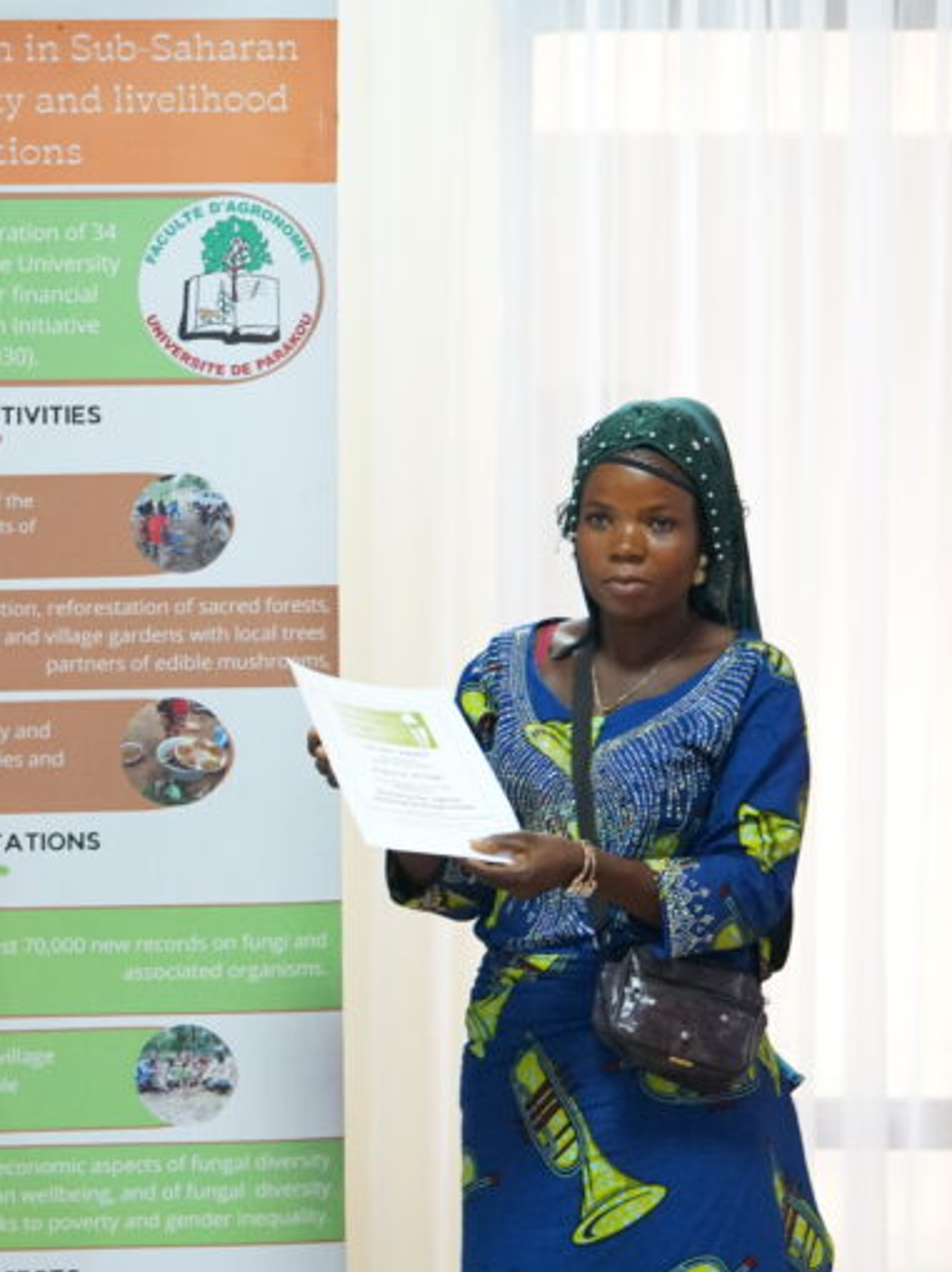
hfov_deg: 7.6
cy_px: 637
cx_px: 120
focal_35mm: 196
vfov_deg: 10.1
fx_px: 7196
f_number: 3.2
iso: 6400
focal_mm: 90
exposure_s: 1/160
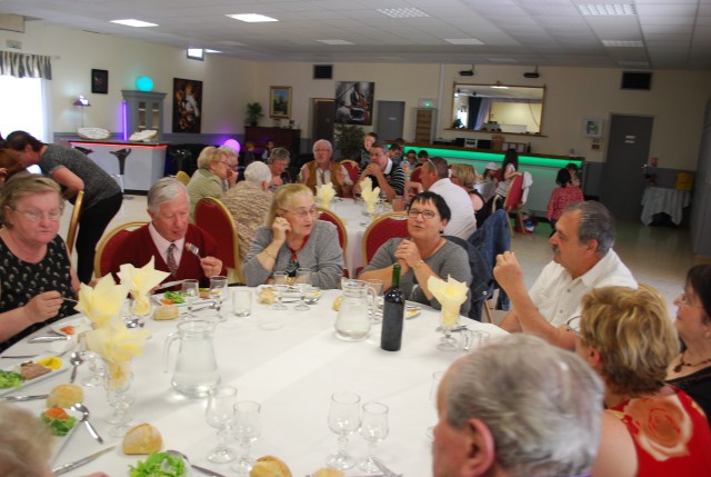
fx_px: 593
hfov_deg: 61.8
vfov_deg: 43.8
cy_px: 238
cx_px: 356
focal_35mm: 30
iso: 360
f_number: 3.8
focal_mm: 20
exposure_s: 1/30
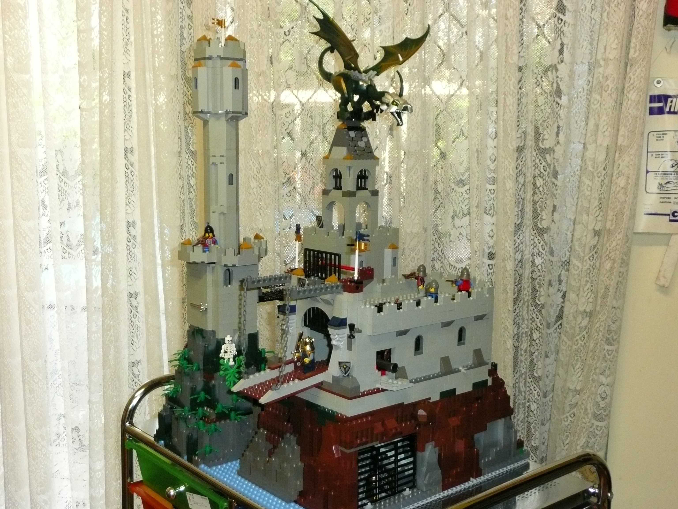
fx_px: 783
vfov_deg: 36.0
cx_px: 339
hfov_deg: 46.8
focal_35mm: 40
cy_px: 254
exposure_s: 1/30
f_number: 3.9
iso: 400
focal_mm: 6.5
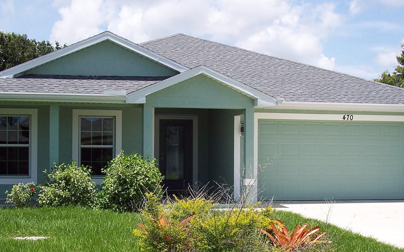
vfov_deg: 20.6
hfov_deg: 32.5
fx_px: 694
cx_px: 188
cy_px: 154
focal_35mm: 63
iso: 100
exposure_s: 1/750
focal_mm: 8
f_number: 4
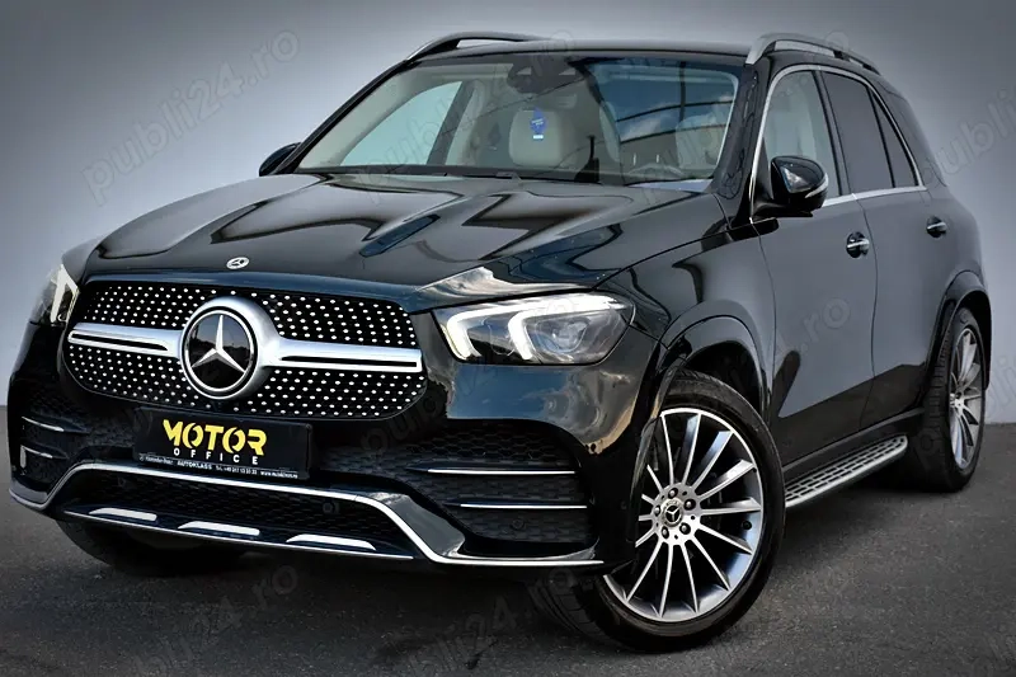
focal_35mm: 68
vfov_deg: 20.2
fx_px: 1904
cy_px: 338
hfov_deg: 29.9
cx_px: 508
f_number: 8
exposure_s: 1/320
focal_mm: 45
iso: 800
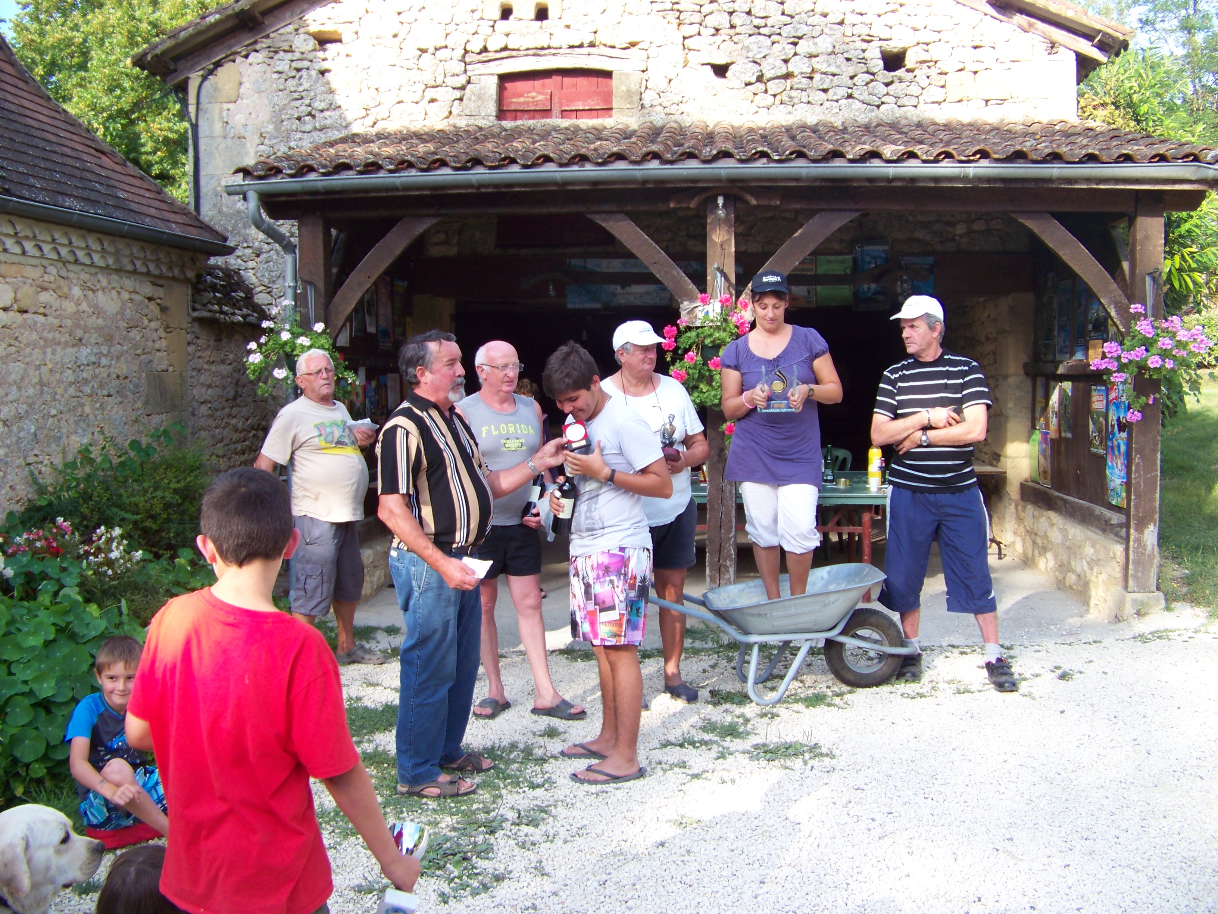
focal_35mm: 36
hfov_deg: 51.4
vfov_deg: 39.7
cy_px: 457
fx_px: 1267
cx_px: 609
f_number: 2.8
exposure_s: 1/160
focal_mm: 5.85
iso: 64
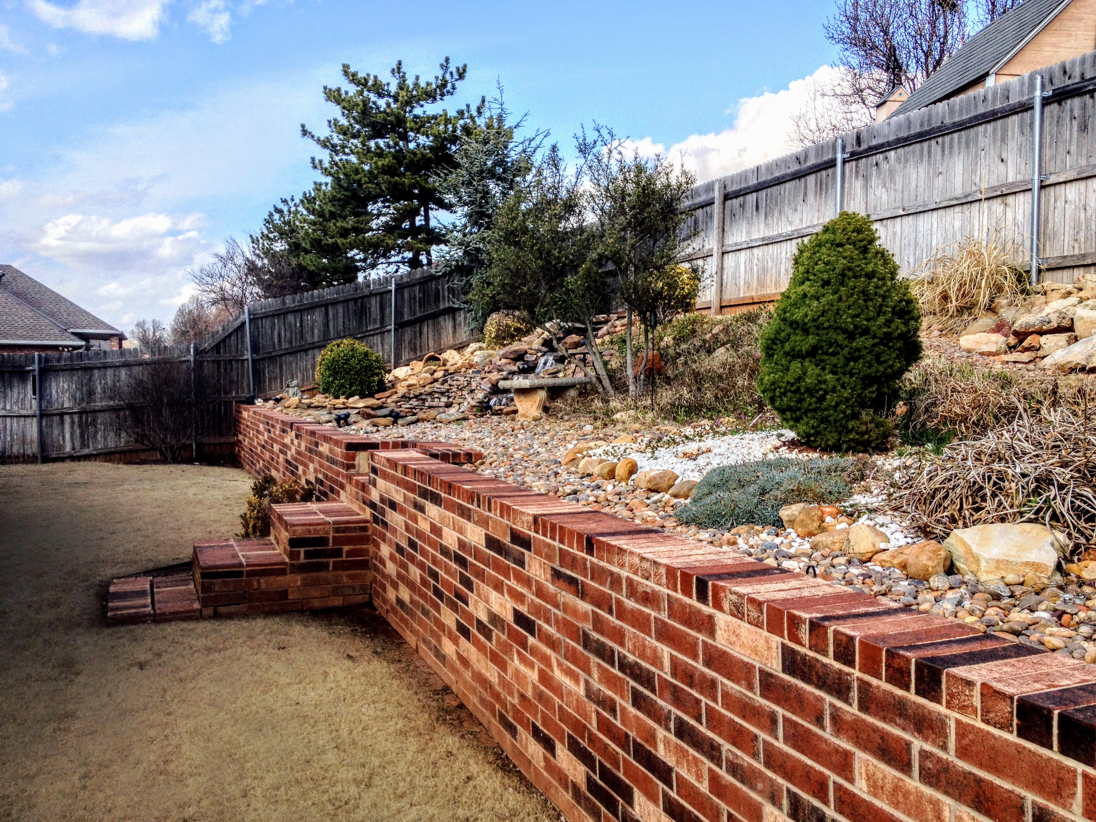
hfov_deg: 52.6
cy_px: 411
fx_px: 1108
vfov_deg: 40.7
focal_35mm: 35
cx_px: 548
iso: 50
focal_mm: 4.28
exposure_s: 1/812
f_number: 2.4
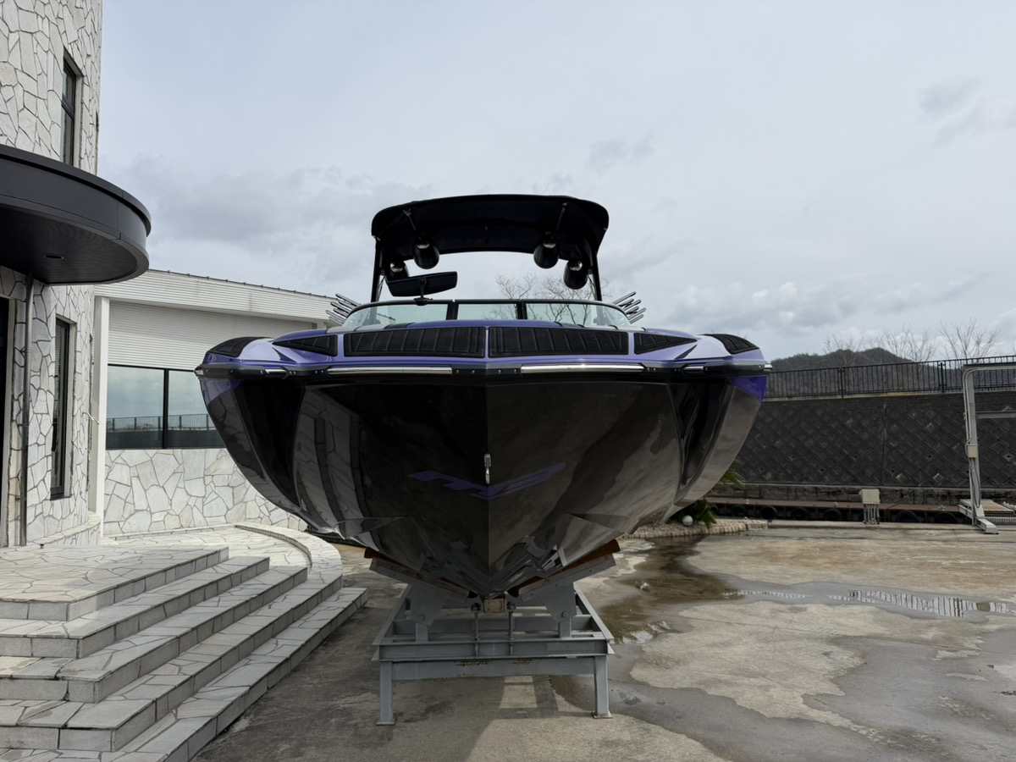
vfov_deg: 56.8
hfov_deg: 71.6
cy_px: 381
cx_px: 508
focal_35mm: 24
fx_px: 704
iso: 80
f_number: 1.78
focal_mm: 6.76
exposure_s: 1/8130
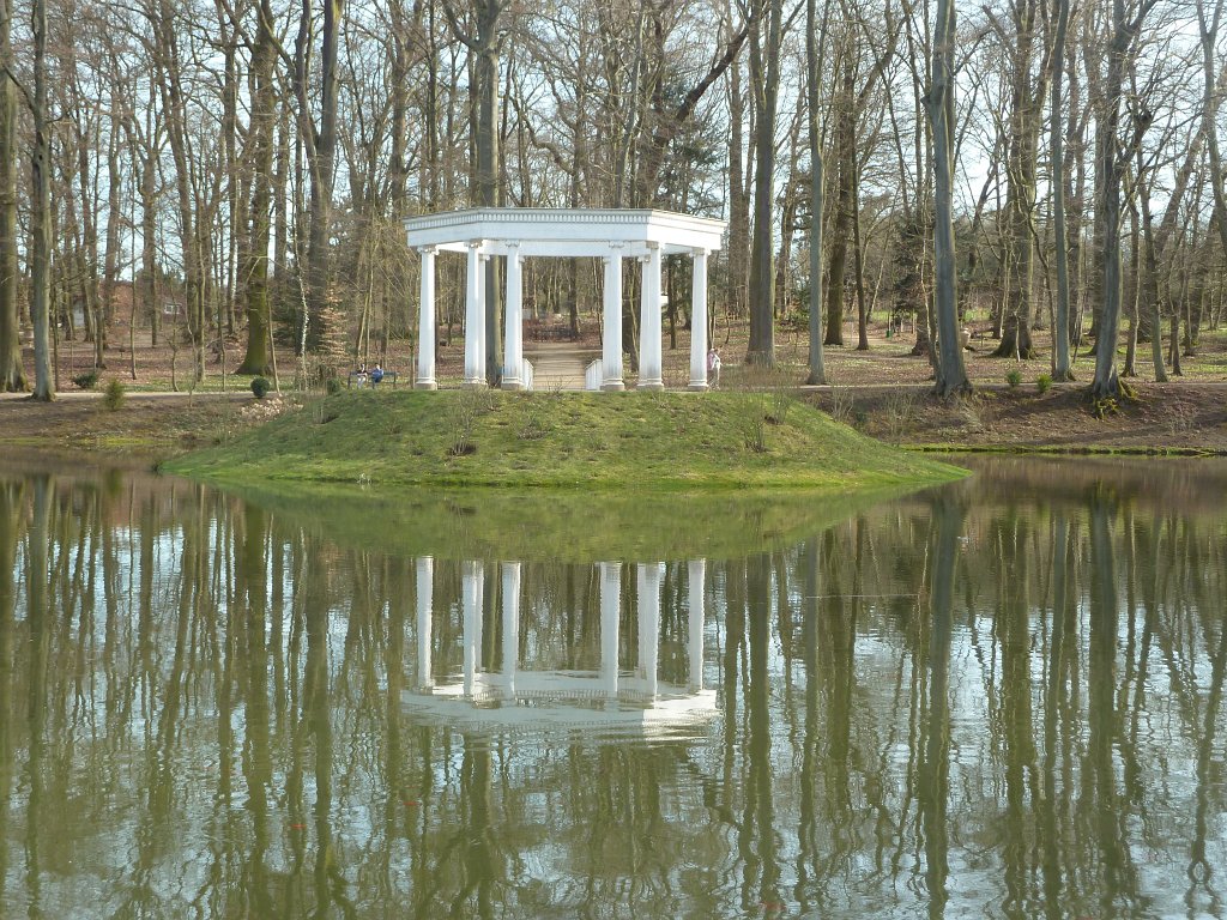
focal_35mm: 63
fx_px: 2233
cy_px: 460
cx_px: 614
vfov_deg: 23.3
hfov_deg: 30.7
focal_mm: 10.3
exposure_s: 1/100
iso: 80
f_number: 4
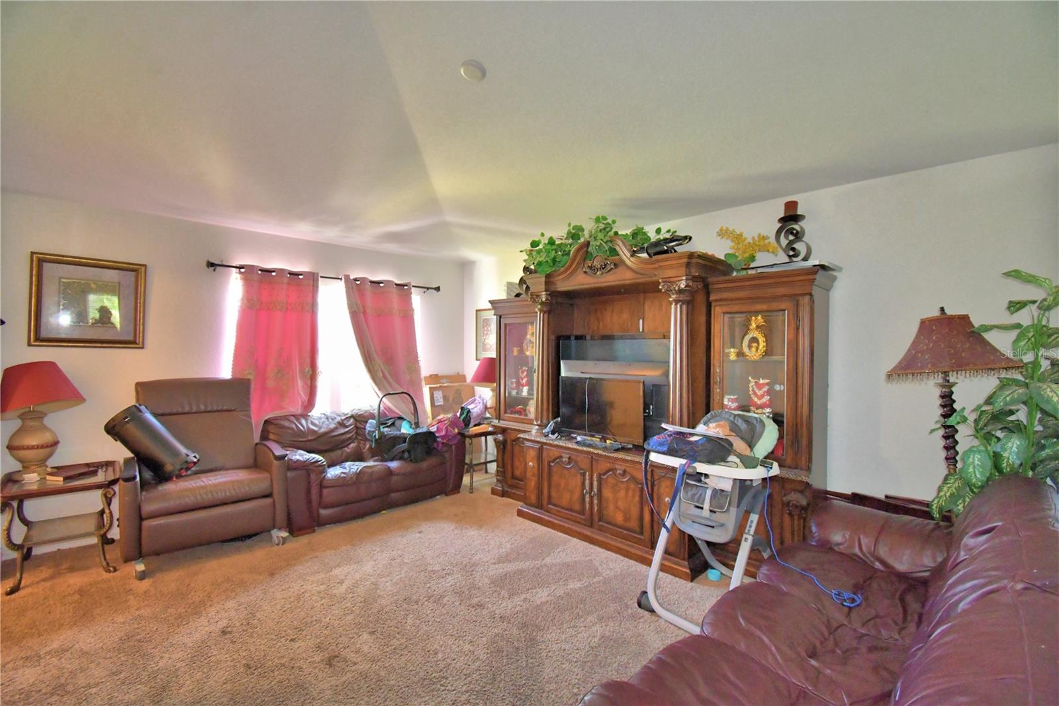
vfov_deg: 77.3
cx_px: 530
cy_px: 353
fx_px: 441
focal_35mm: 15
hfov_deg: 100.4
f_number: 4.5
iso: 2000
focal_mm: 10
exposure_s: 1/30
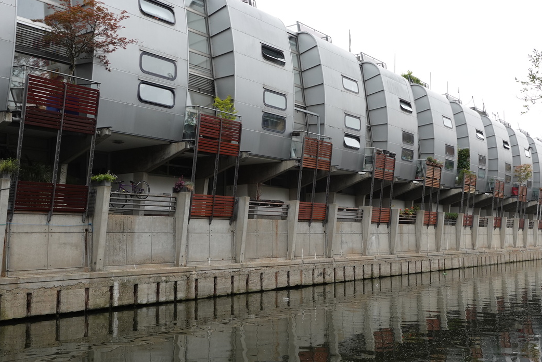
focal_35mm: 42
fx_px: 632
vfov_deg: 31.9
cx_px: 320
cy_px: 179
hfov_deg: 46.2
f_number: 5.6
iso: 250
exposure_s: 1/320
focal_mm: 11.56
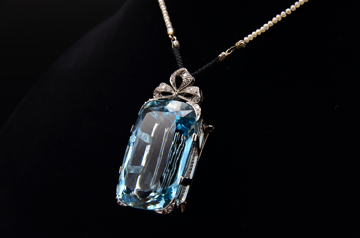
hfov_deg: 13.1
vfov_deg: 8.7
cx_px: 180
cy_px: 119
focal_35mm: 158
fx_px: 1572
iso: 100
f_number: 11
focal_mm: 105
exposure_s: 1/20
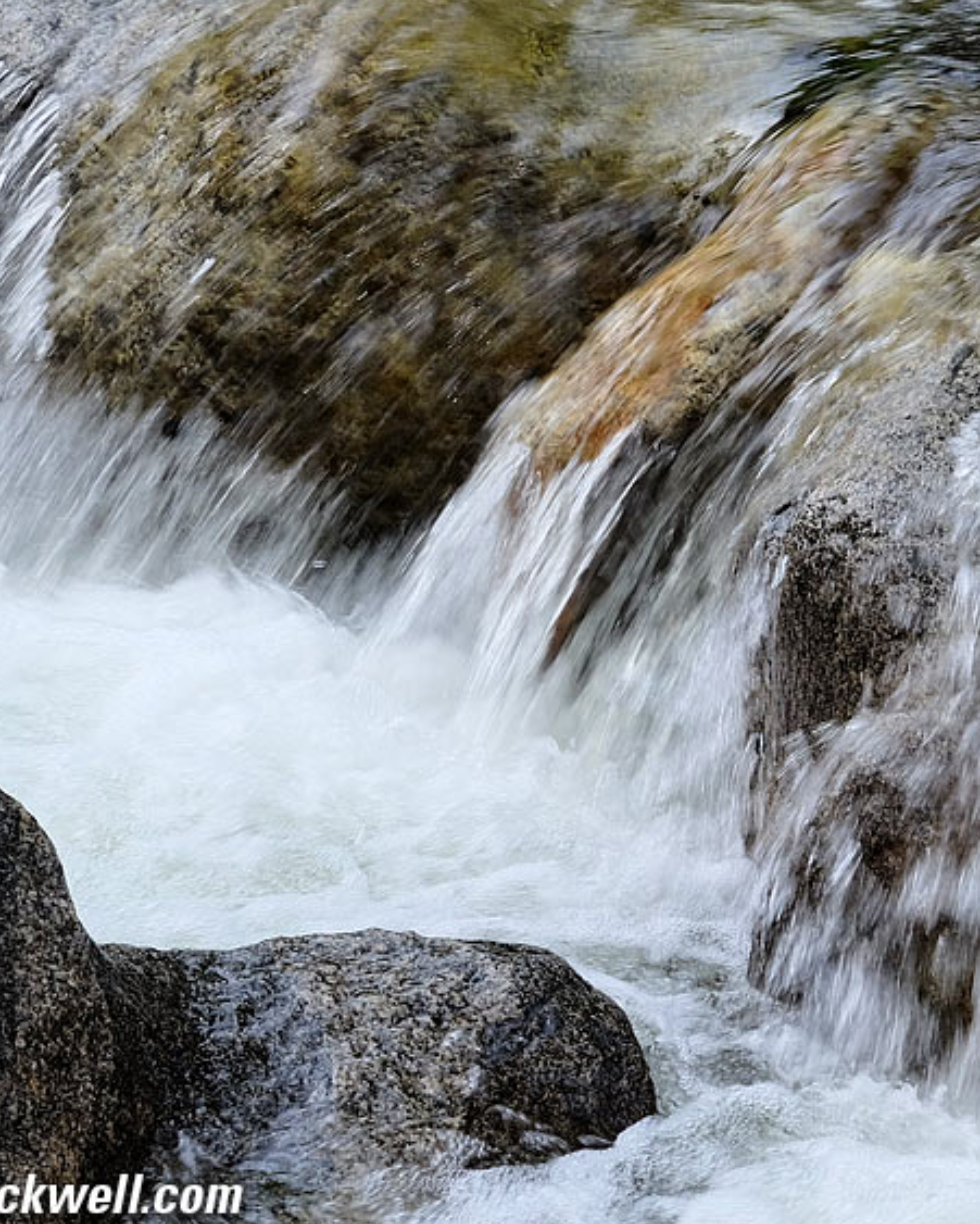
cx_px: 776
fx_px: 14128
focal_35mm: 390
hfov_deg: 4.0
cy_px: 501
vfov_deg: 5.0
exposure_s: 1/60
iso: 400
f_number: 11
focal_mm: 156.1
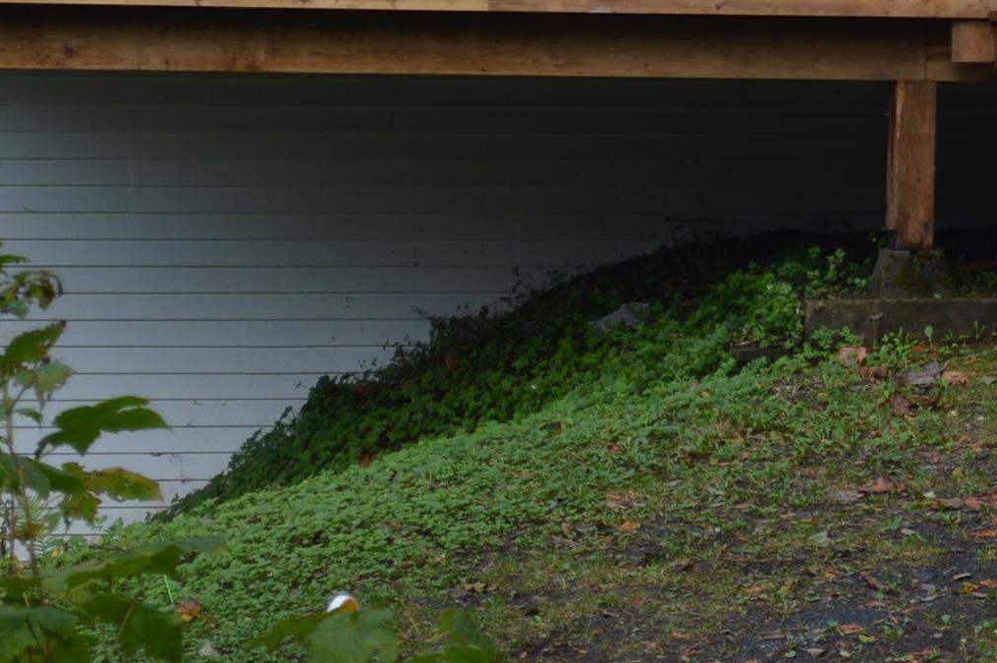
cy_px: -237
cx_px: 865
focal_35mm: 244
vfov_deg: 5.6
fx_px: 6765
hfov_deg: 8.4
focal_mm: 55
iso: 160
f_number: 5.6
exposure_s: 1/125
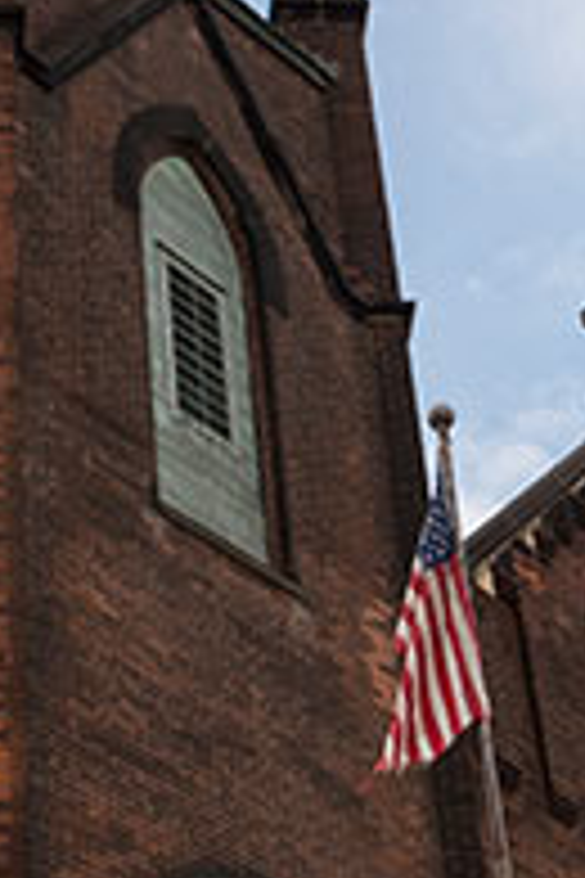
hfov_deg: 13.5
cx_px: 490
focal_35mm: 101
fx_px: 2462
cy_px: 236
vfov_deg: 20.1
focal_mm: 34
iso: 200
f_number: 13
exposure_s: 1/180
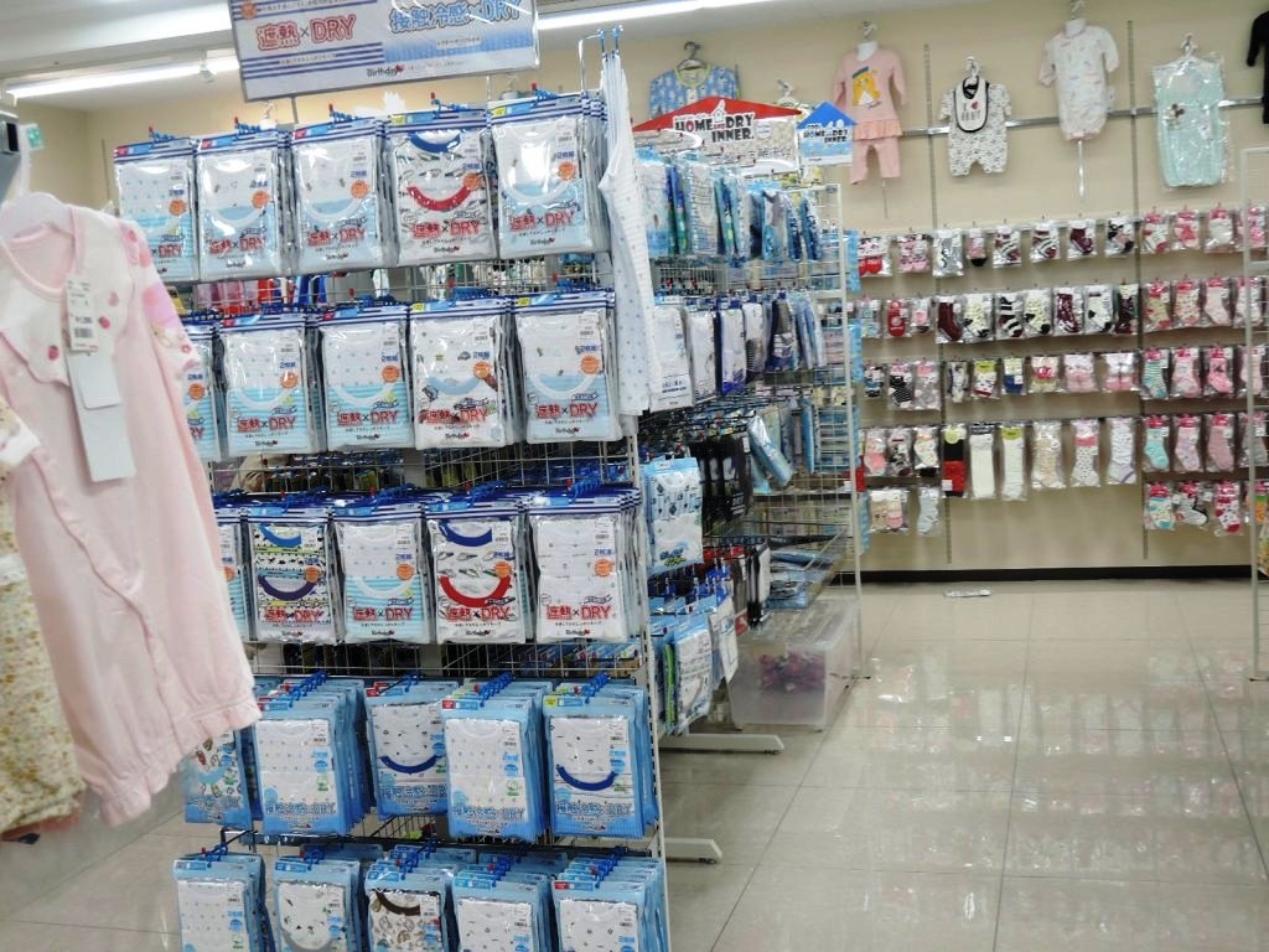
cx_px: 634
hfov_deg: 46.8
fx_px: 1466
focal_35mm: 40
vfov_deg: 36.0
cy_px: 476
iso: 80
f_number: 3.2
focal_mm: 8.6
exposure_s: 1/40
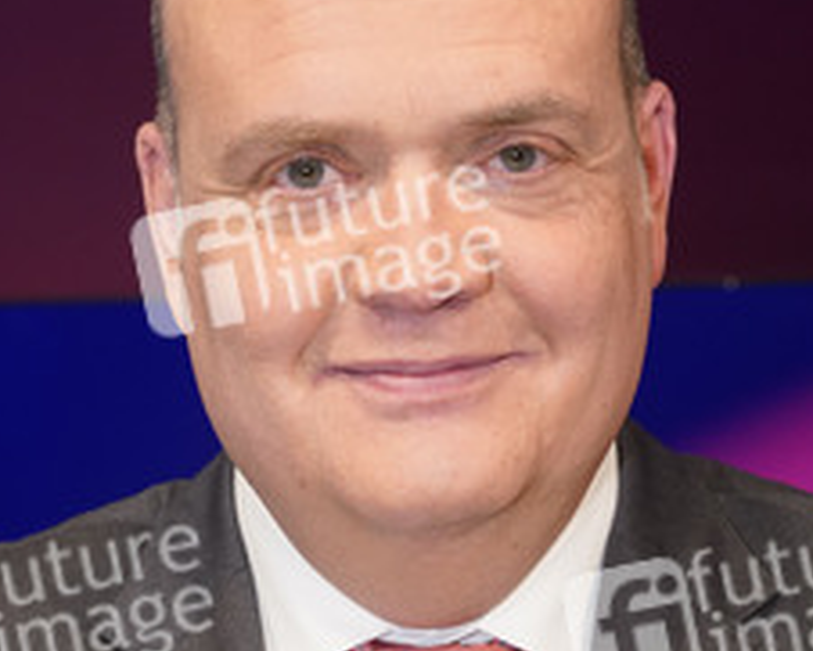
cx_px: 421
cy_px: 432
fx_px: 2359
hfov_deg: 19.6
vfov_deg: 15.7
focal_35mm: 98
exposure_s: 1/125
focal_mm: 59
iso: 2000
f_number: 5.6
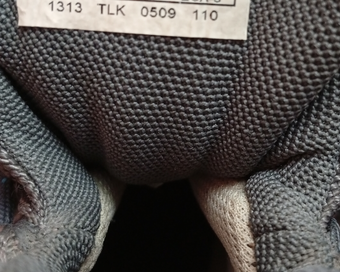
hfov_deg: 36.6
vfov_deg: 29.6
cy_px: 103
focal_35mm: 51
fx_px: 513
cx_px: 199
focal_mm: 3.98
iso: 1545
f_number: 1.8
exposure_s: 1/20
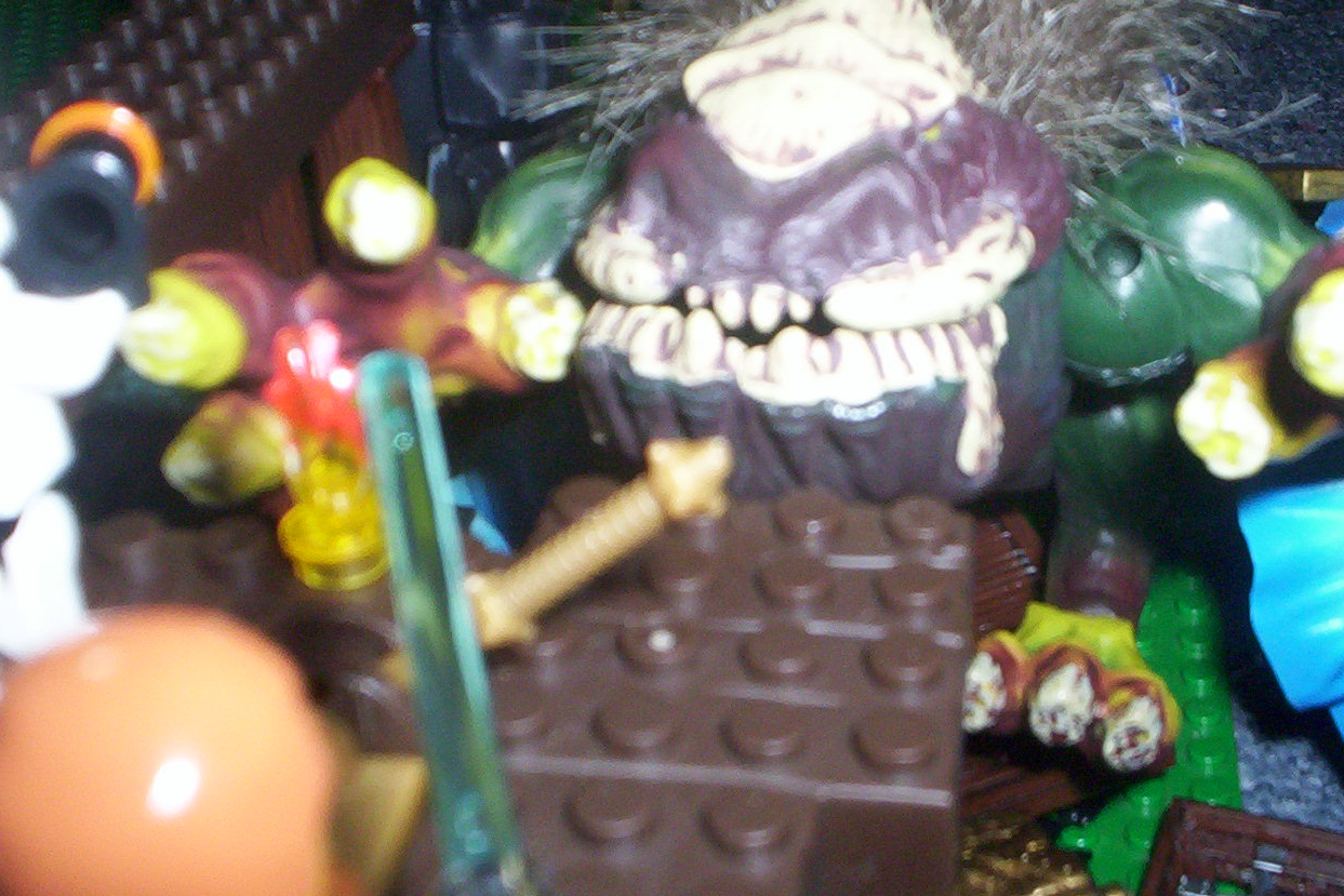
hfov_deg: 38.0
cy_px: 459
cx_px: 807
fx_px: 1941
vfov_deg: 26.0
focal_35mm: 52
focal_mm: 4.99
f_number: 4.5
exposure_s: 1/60
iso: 140
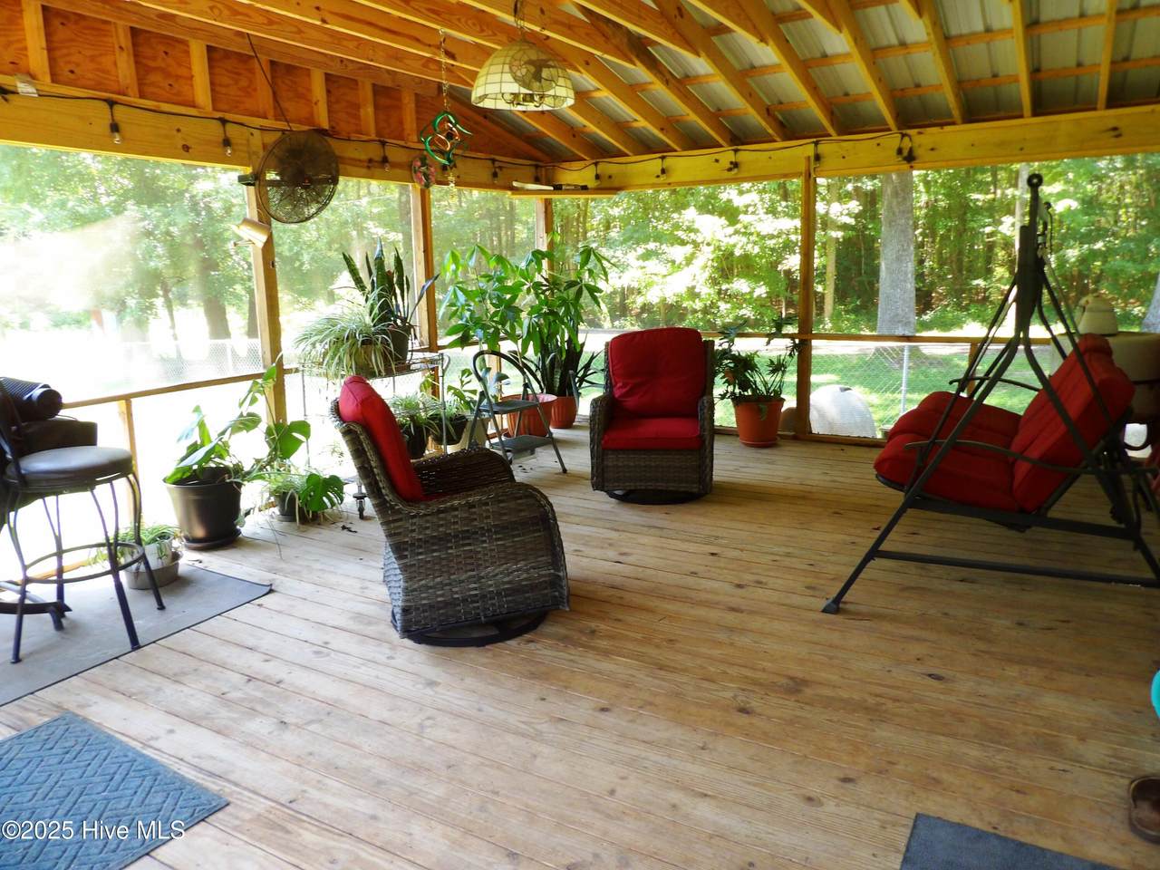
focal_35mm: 24
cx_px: 580
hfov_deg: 71.6
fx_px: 804
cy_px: 435
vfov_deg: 56.8
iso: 180
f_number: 3.2
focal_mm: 4.3
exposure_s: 1/33
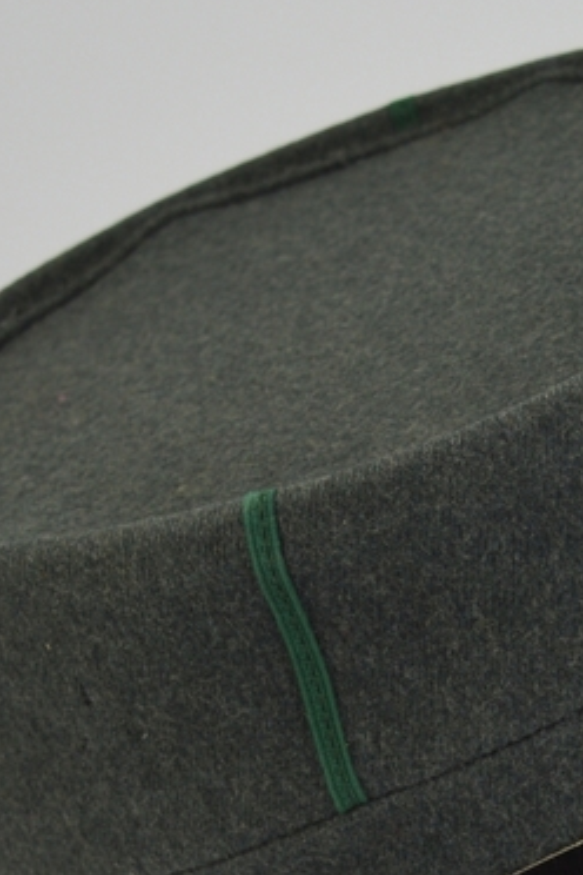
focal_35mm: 155
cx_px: 569
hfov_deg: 8.8
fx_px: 3765
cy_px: 931
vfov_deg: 13.0
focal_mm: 32
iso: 200
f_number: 4.5
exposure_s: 1/30
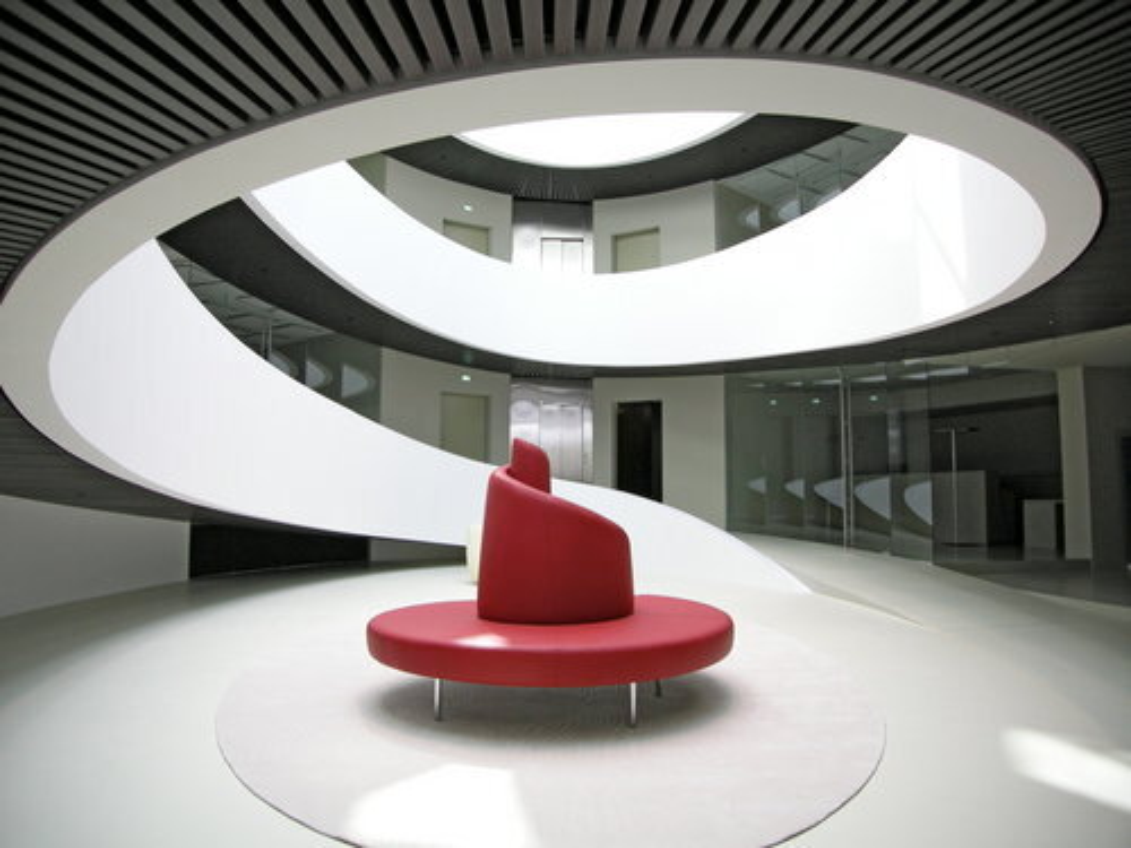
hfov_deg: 51.4
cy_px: 424
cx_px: 566
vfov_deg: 39.7
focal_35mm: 36
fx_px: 1176
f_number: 2.7
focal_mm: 7.5
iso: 142
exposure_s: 1/124
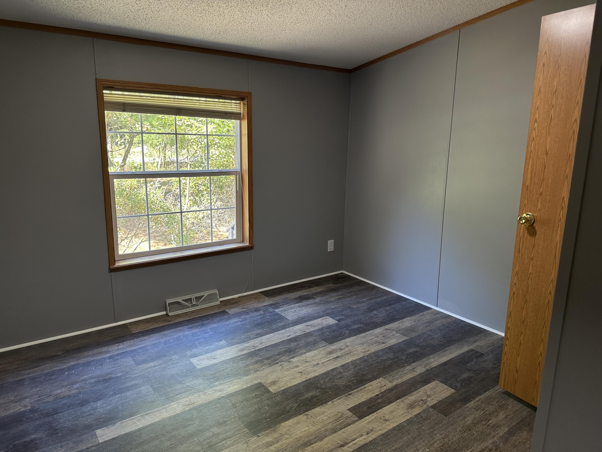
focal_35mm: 24
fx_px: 417
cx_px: 301
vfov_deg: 56.8
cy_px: 226
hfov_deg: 71.6
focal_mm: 6.86
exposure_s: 1/121
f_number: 1.78
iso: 80
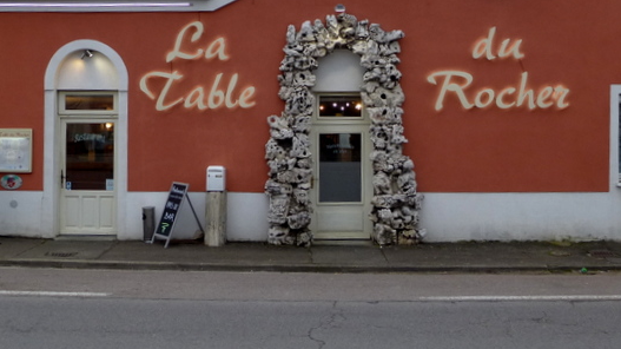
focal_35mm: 43
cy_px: 112
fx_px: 708
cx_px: 315
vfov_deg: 27.5
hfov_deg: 47.4
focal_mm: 4.7
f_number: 3.4
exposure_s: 1/60
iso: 100
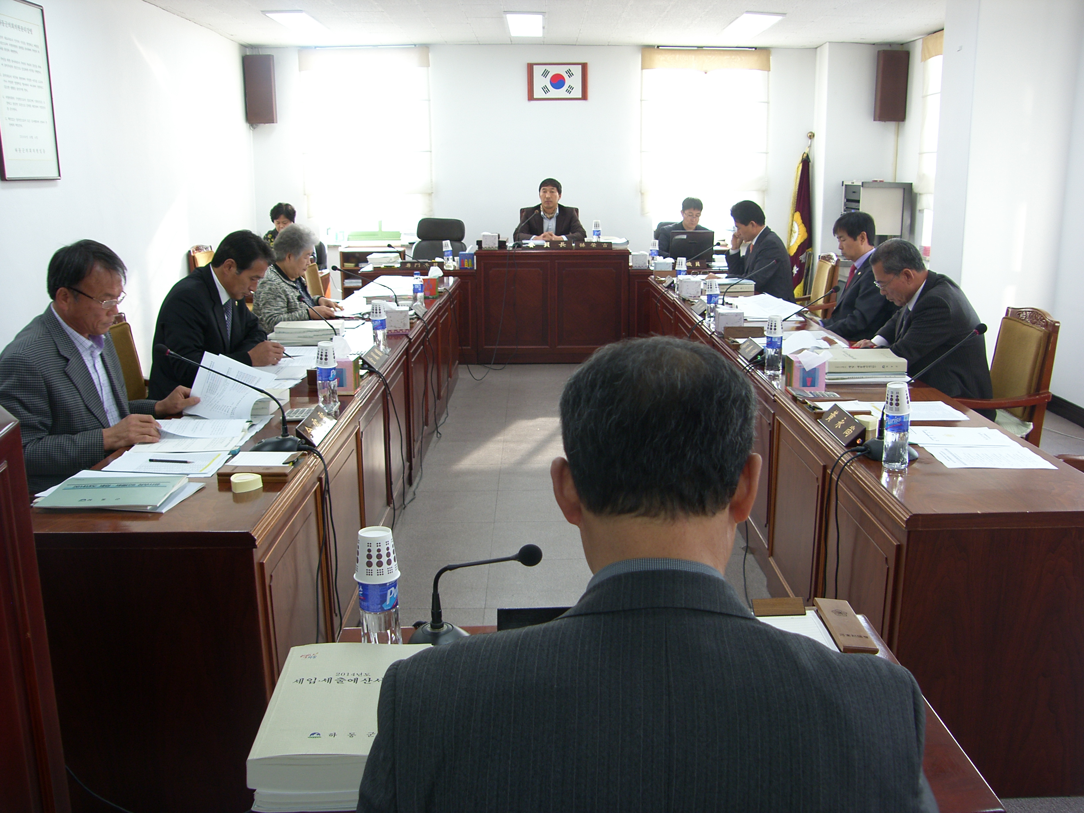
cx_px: 542
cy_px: 406
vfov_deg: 49.7
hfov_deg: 63.4
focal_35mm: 28
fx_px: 877
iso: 50
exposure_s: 1/30
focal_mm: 7.4
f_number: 2.5
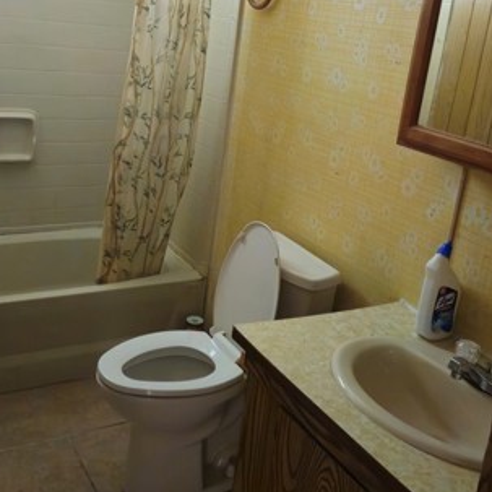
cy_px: 180
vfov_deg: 38.9
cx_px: 234
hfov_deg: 39.2
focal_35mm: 43
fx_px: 691
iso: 640
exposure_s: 1/25
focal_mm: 5.4
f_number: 1.8
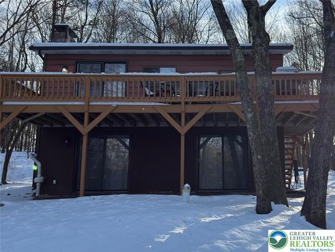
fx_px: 232
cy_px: 126
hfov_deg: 71.6
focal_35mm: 24
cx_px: 168
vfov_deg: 56.8
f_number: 1.78
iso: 80
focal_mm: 6.76
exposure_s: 1/1416
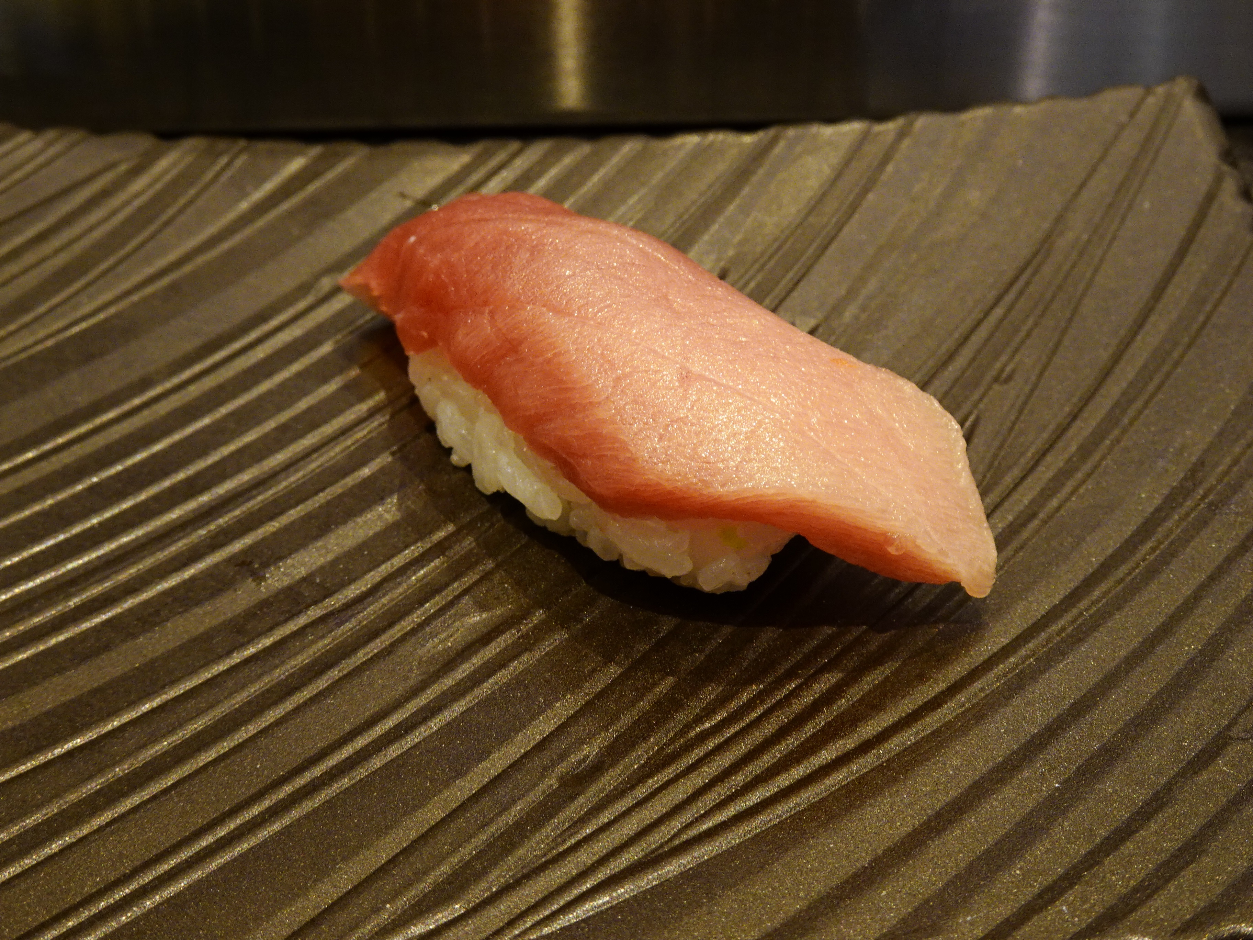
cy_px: 470
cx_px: 626
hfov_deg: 45.8
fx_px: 1484
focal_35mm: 41
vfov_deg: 35.1
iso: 200
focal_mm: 6.84
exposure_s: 1/15
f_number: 4
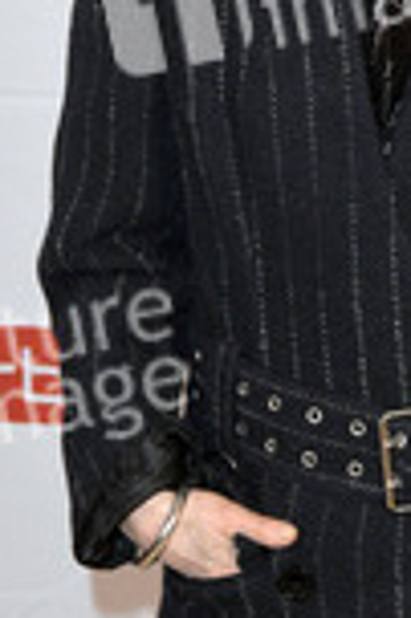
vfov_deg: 13.4
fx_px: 2626
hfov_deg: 8.9
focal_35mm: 153
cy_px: 183
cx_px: 423
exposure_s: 1/200
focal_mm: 58
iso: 2500
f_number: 6.3
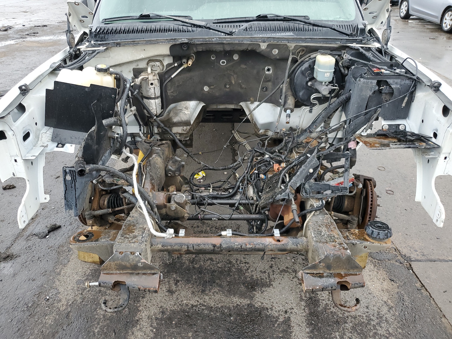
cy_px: 170
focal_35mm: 26
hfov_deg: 67.3
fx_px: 339
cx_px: 226
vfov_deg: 53.1
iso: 89
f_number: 1.5
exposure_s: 1/120
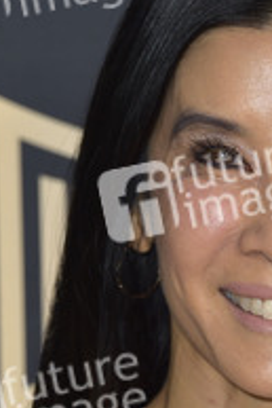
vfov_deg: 5.2
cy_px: 298
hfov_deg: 3.5
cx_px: 269
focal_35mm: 394
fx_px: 4457
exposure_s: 1/250
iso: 250
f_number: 6.3
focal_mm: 190
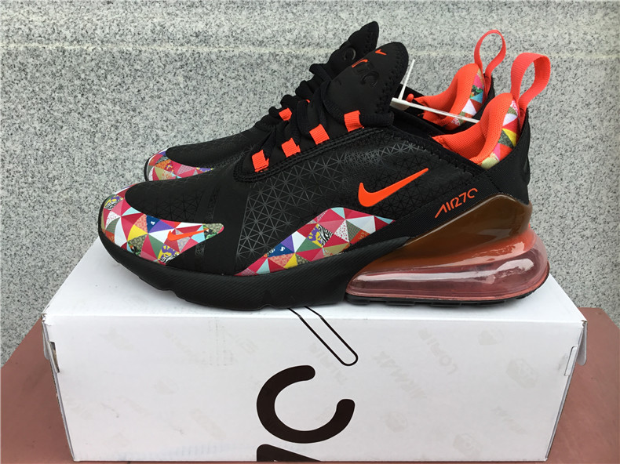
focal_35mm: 31
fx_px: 555
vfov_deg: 45.4
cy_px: 232
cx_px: 310
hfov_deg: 58.4
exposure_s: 1/100
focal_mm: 3.3
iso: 25
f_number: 2.4
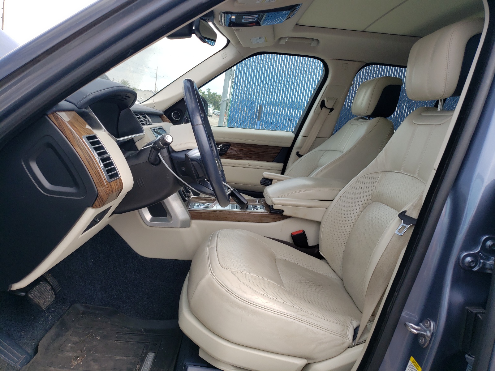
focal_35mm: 26
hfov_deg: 67.3
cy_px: 186
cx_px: 248
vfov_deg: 53.1
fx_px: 372
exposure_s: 1/909
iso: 50
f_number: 1.5
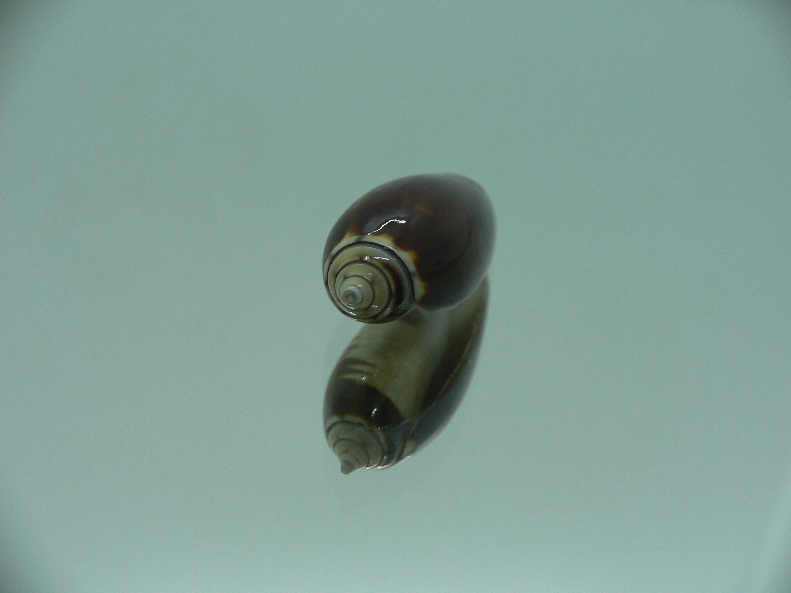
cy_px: 296
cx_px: 396
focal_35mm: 35
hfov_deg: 52.6
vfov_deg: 40.7
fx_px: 800
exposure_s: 1/80
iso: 80
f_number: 2.8
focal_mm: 4.6
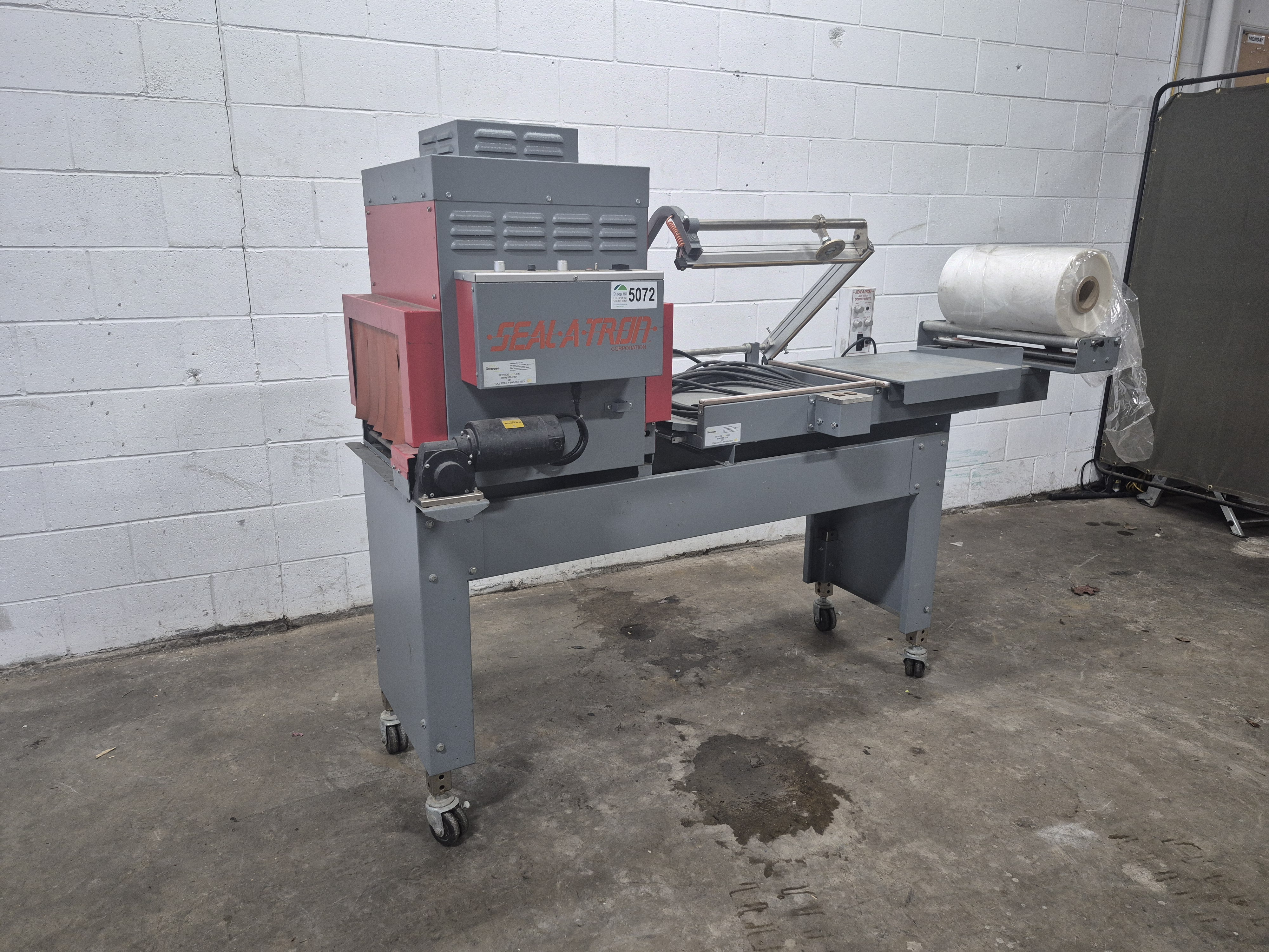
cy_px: 476
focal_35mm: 23
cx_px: 634
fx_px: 843
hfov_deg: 73.9
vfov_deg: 58.9
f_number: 1.8
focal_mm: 5.4
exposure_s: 1/120
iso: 320
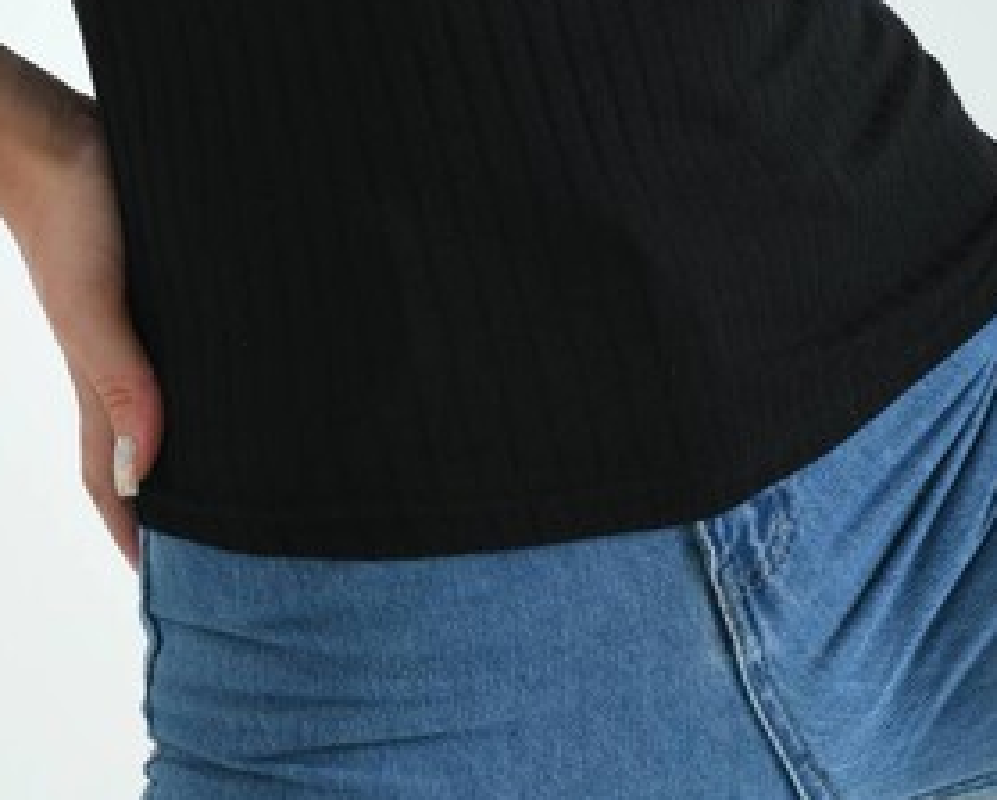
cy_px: -457
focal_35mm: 131
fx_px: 3871
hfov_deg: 14.7
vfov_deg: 11.3
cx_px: 368
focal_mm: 52
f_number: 6.3
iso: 100
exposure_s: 1/125
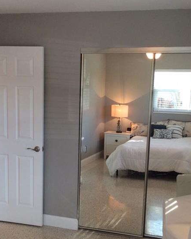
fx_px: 410
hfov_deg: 26.2
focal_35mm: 58
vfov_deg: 32.2
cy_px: 158
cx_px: 86
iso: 40
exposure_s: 1/24
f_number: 2.4
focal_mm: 3.3
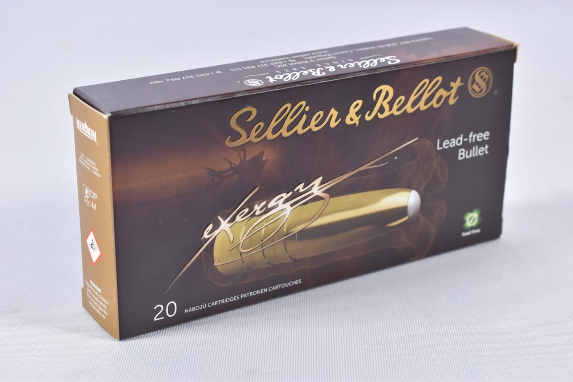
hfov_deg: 28.1
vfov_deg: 18.9
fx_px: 1146
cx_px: 286
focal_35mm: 72
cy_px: 191
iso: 640
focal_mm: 48
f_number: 5.3
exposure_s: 1/50
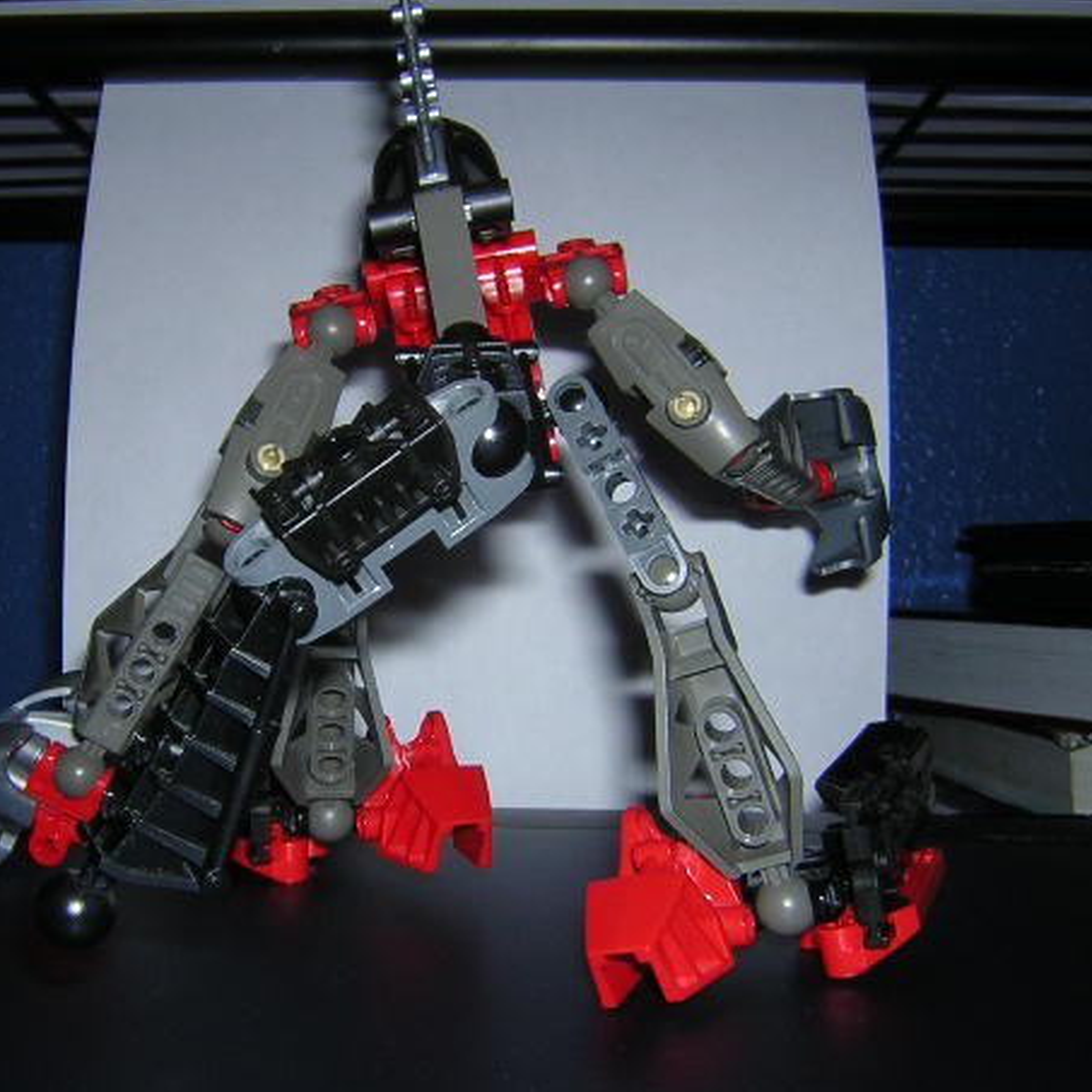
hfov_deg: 37.4
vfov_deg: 37.5
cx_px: 453
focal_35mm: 45
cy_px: 559
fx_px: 1606
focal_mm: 4.7
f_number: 5.2
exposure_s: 1/60.1
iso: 100
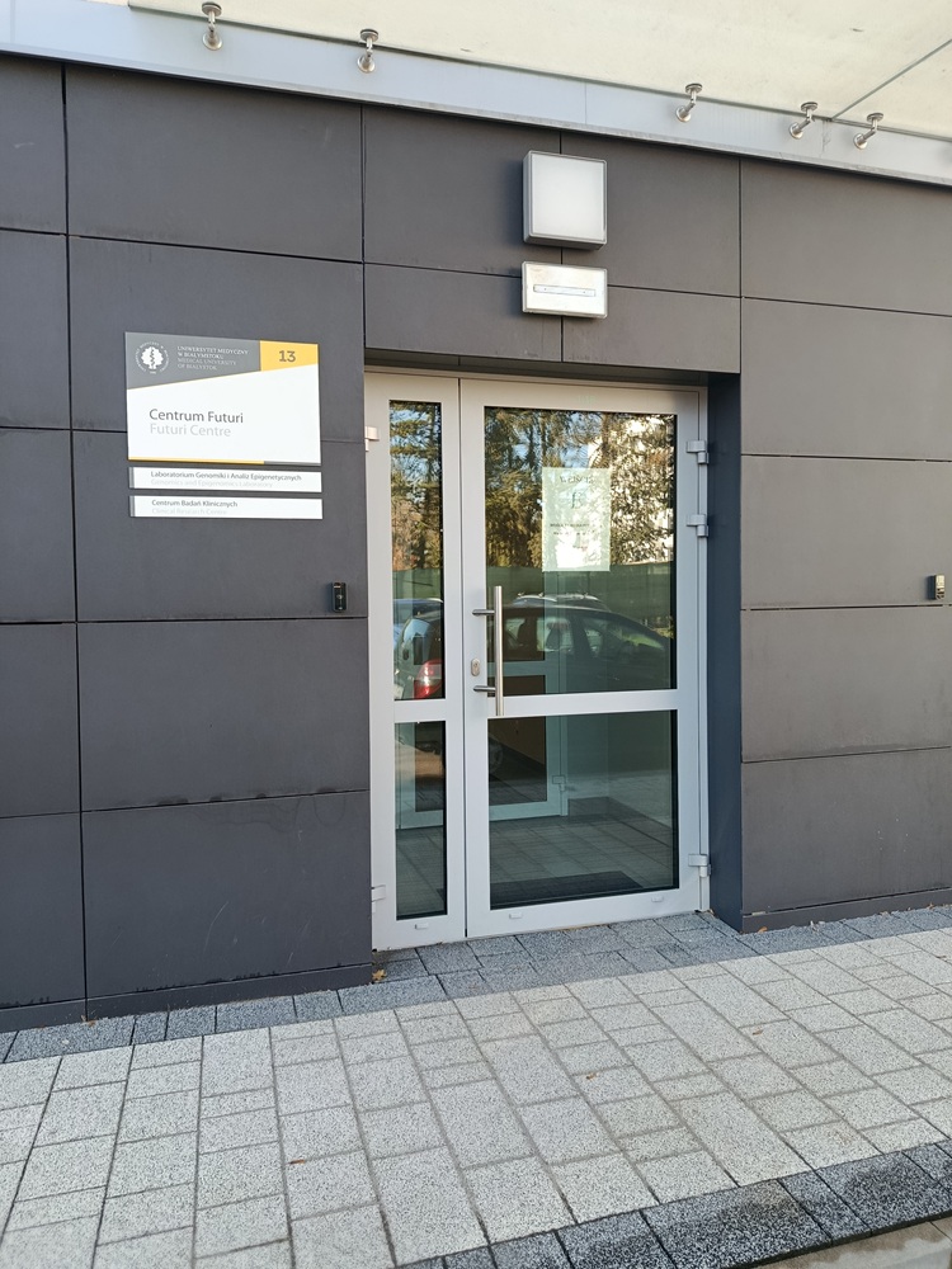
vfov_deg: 71.6
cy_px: 634
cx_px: 476
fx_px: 880
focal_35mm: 24
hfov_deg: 56.8
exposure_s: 1/100
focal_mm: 5.24
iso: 110
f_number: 1.7
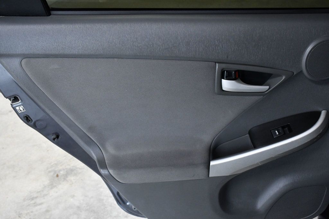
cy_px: 110
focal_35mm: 45
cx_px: 164
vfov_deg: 29.8
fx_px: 411
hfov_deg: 43.6
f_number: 7.1
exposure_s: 1/200
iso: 2500
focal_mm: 30
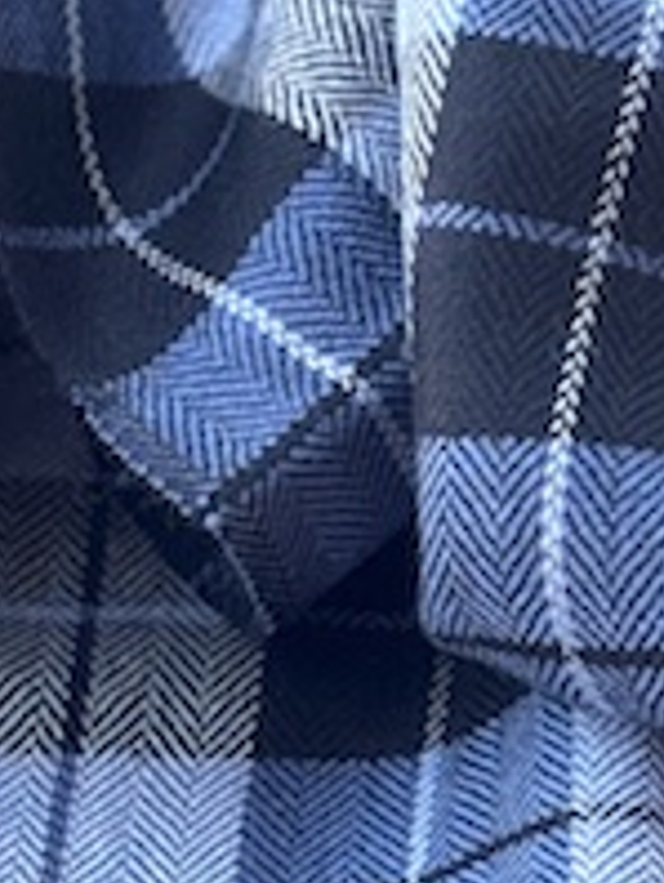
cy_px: 651
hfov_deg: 6.1
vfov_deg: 8.2
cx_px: -189
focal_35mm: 241
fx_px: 6151
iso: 64
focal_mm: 6.76
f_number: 1.78
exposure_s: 1/137
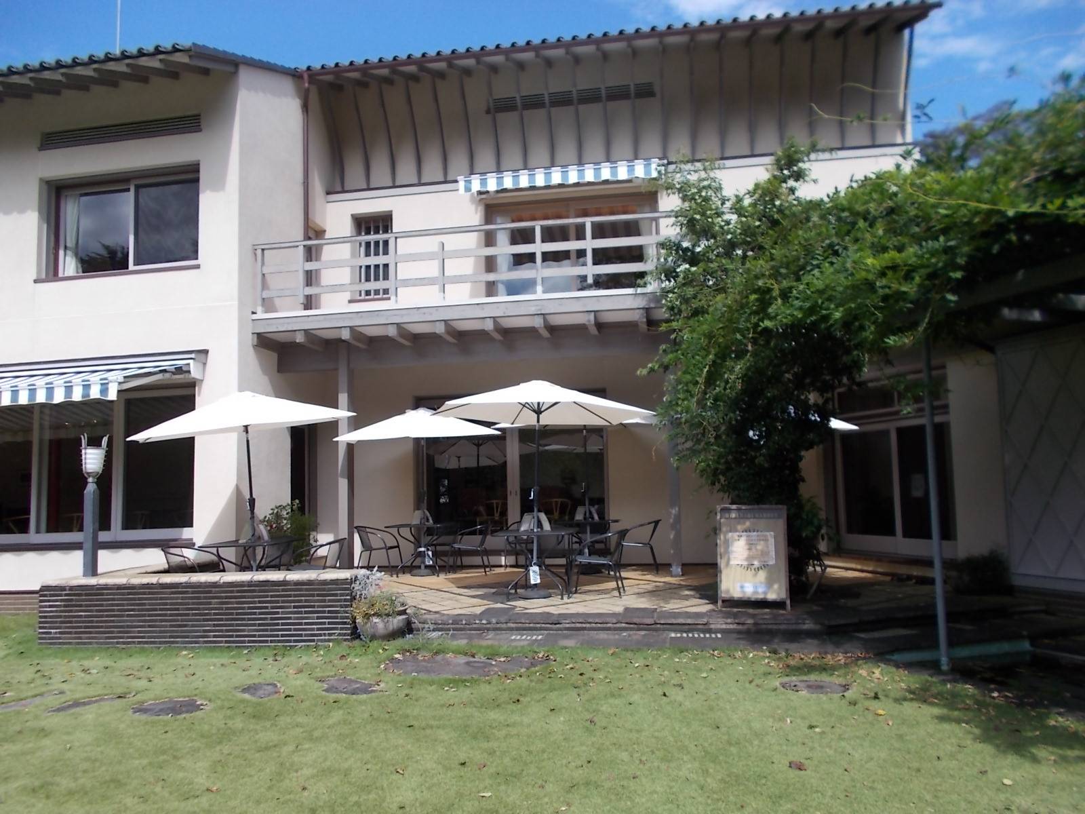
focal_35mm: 26
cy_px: 407
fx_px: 815
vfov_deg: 53.1
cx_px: 542
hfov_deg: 67.3
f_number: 8
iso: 80
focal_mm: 4.6
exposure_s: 1/125
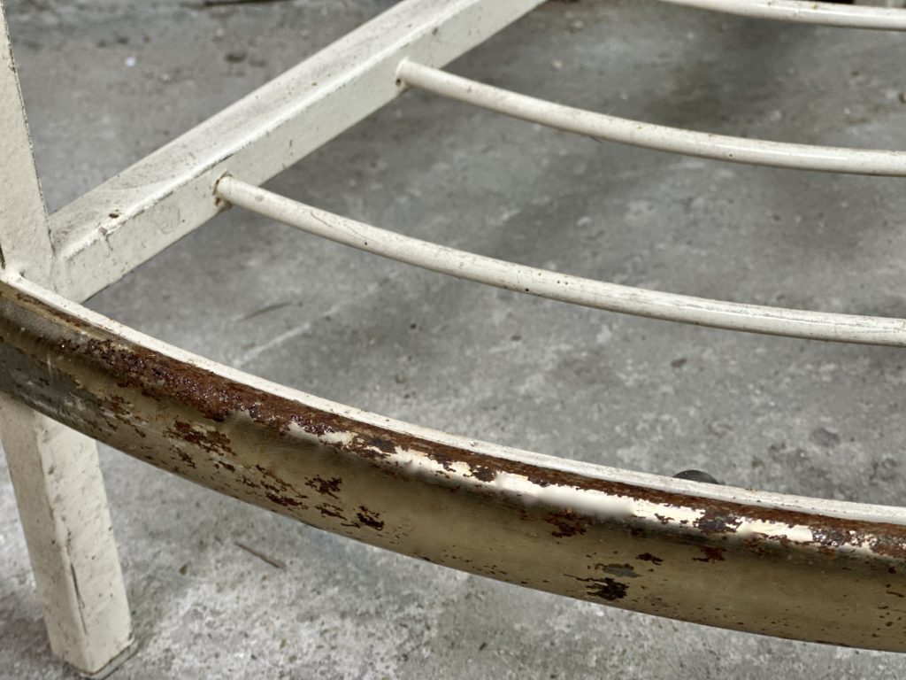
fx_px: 2015
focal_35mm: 77
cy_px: 340
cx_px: 453
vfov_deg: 19.1
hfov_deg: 25.3
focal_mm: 9
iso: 125
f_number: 2.8
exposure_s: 1/33
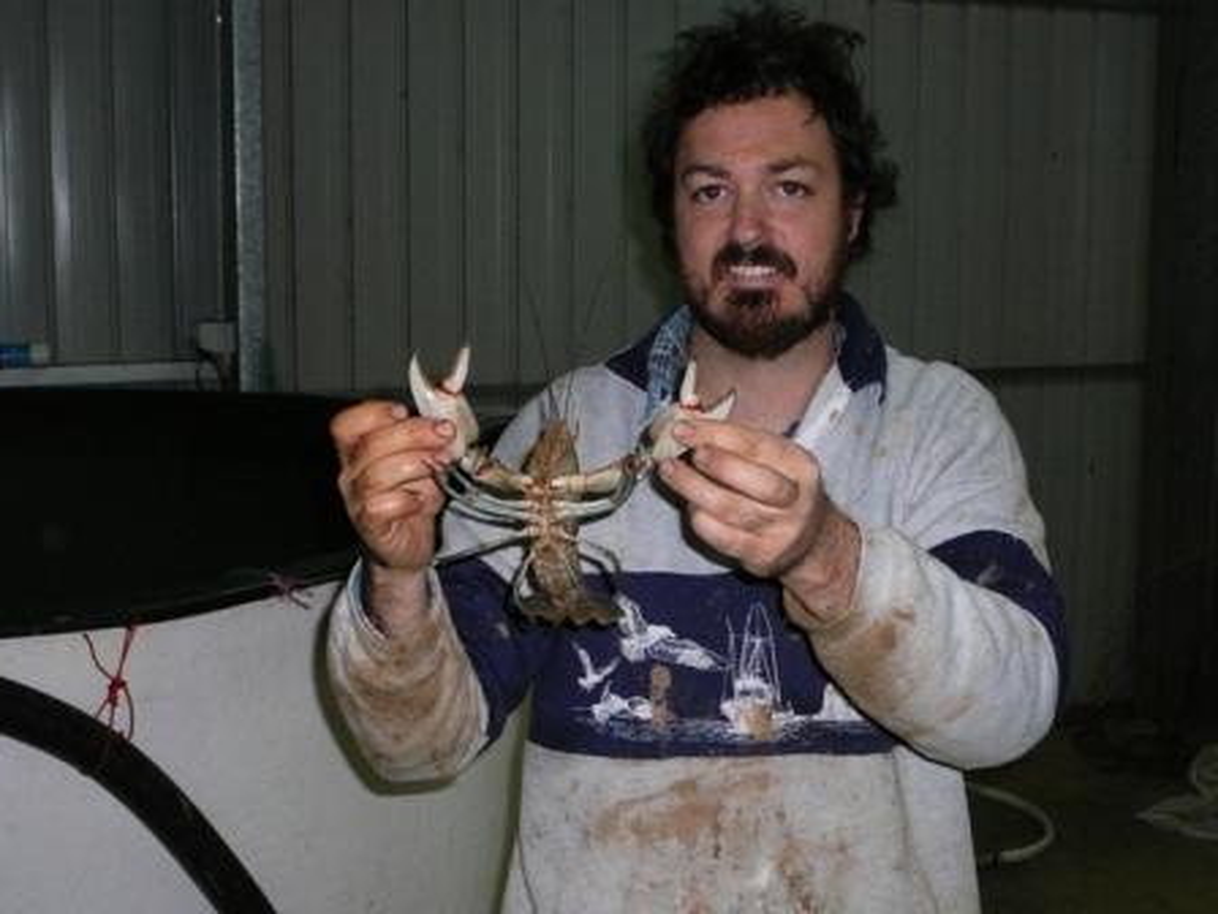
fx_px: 1830
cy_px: 457
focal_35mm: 52
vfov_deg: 28.0
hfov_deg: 36.8
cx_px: 609
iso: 200
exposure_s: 1/30
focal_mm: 7.8
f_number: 3.4
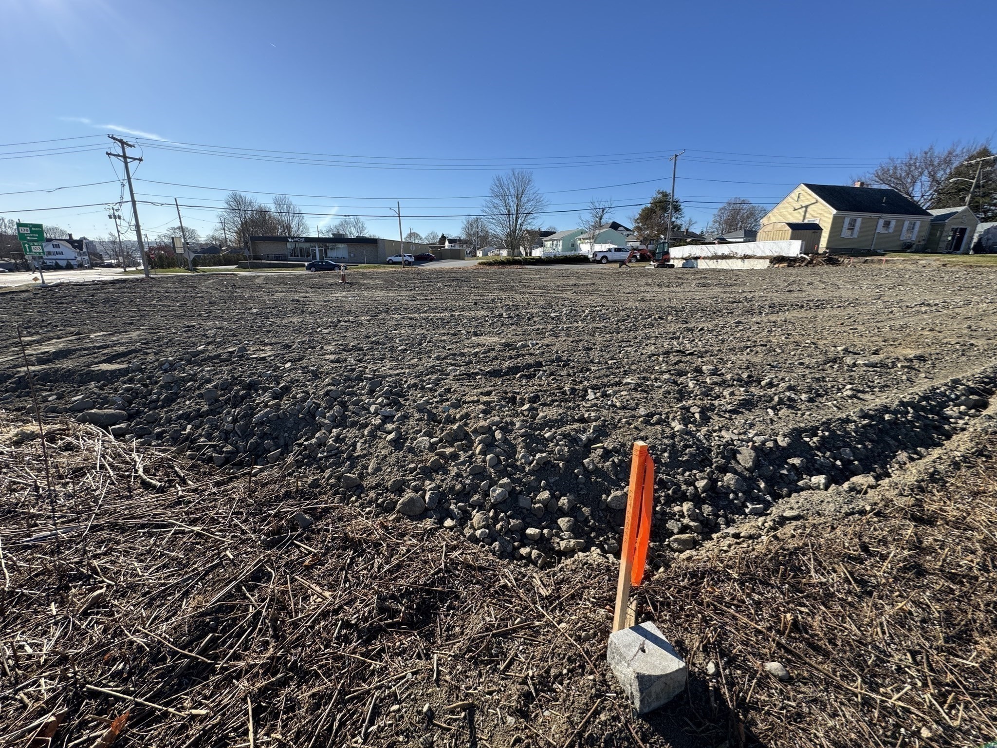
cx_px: 498
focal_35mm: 14
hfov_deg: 102.1
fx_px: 403
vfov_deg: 85.7
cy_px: 374
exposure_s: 1/868
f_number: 2.2
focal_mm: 2.22
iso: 40
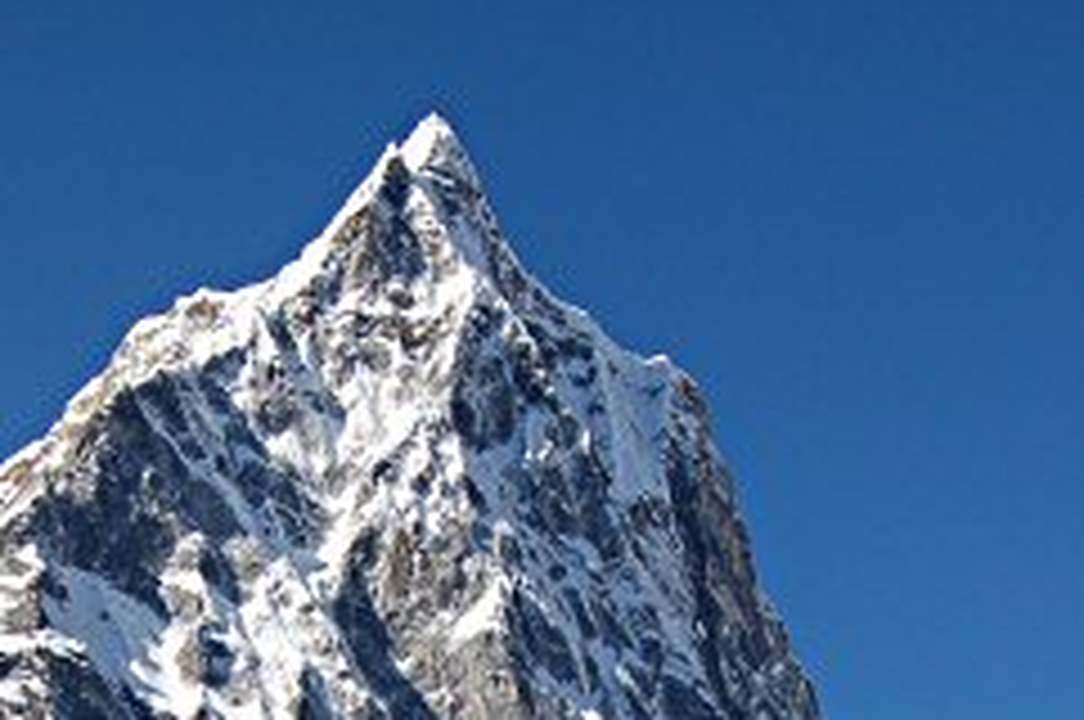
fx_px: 3518
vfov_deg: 11.4
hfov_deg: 17.5
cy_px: 914
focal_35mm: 117
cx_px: 400
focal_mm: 26
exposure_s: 1/320
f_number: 10
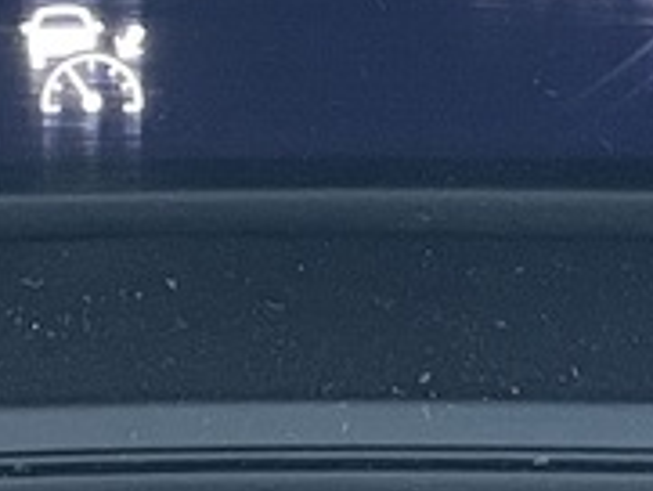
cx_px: 159
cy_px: -495
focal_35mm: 207
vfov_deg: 6.9
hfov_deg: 9.5
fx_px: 3907
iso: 320
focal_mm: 4.2
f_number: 1.6
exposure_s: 1/60
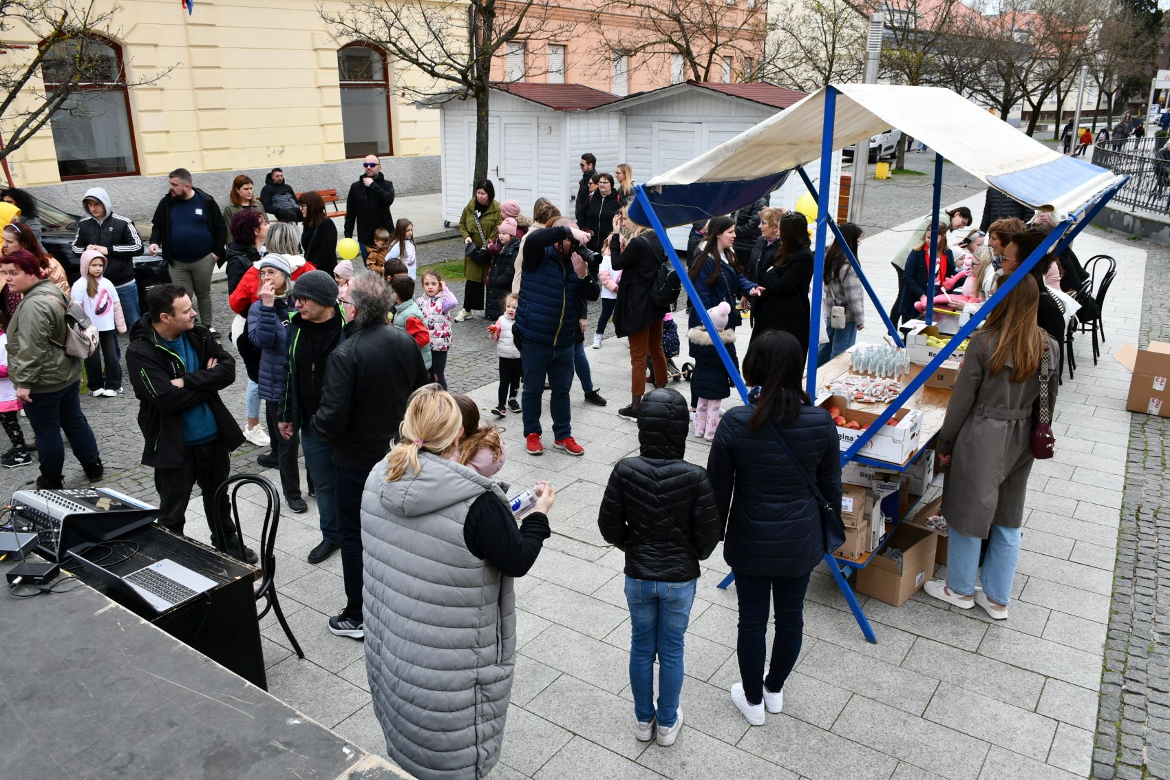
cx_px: 585
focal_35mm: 27
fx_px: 877
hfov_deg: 67.4
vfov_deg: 47.9
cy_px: 390
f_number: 8
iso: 200
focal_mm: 18
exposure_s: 1/250
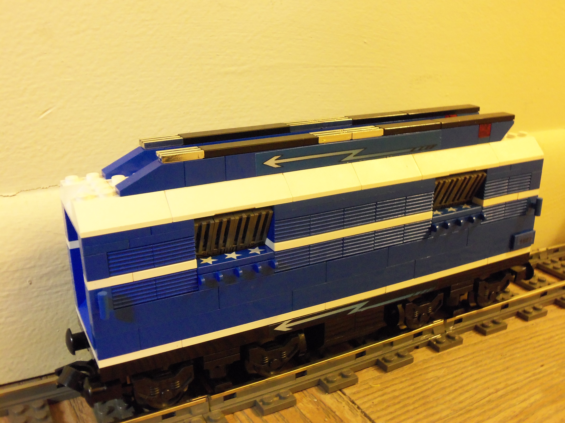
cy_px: 212
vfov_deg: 38.7
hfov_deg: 50.1
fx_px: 604
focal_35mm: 37
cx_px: 282
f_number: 3.6
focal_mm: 6.7
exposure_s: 1/3.2
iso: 400
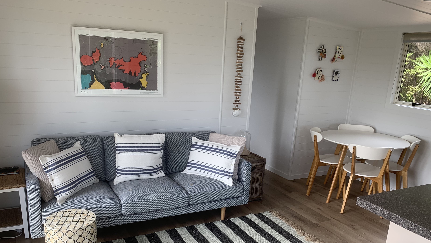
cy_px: 161
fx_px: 354
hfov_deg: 62.6
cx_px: 216
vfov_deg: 37.4
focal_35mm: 31
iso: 25
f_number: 1.8
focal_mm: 4.25
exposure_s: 1/145
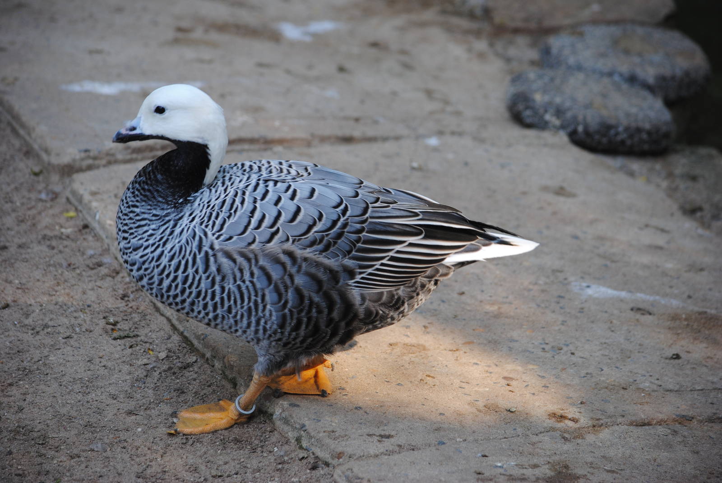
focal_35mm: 180
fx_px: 3614
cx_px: 361
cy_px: 242
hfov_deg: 11.4
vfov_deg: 7.7
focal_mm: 120
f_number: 4.8
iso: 200
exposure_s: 1/125
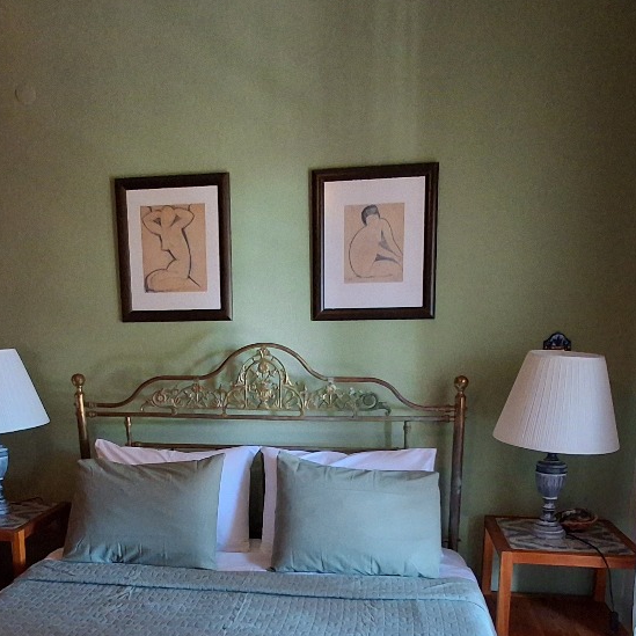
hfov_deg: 49.7
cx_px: 291
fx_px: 686
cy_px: 434
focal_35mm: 33
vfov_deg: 48.7
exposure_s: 1/50
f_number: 2.2
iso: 400
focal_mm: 1.64
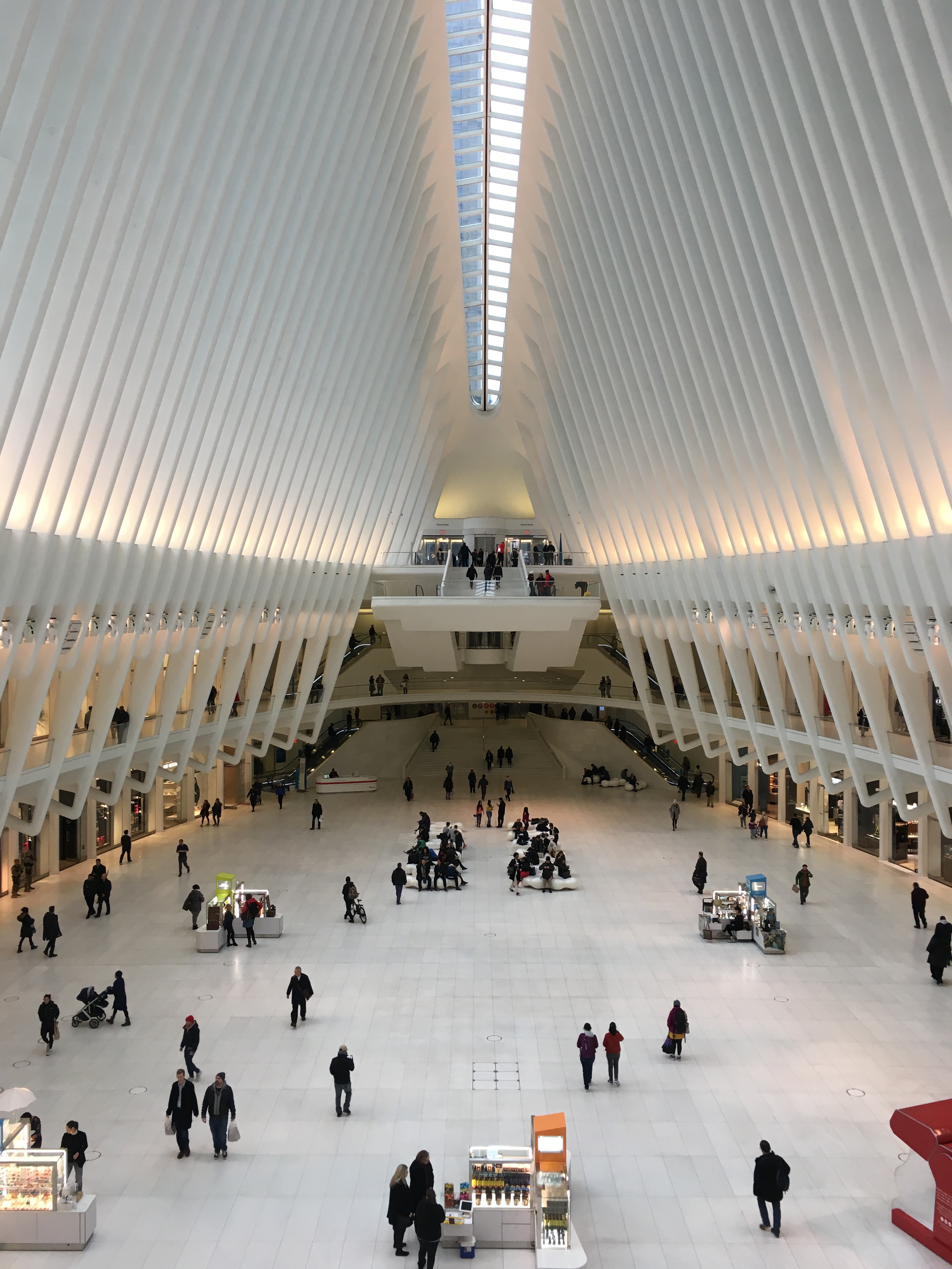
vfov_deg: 61.7
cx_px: 476
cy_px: 634
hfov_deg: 48.2
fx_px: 1063
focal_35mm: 29
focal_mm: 4.15
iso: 25
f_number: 2.2
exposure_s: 1/40
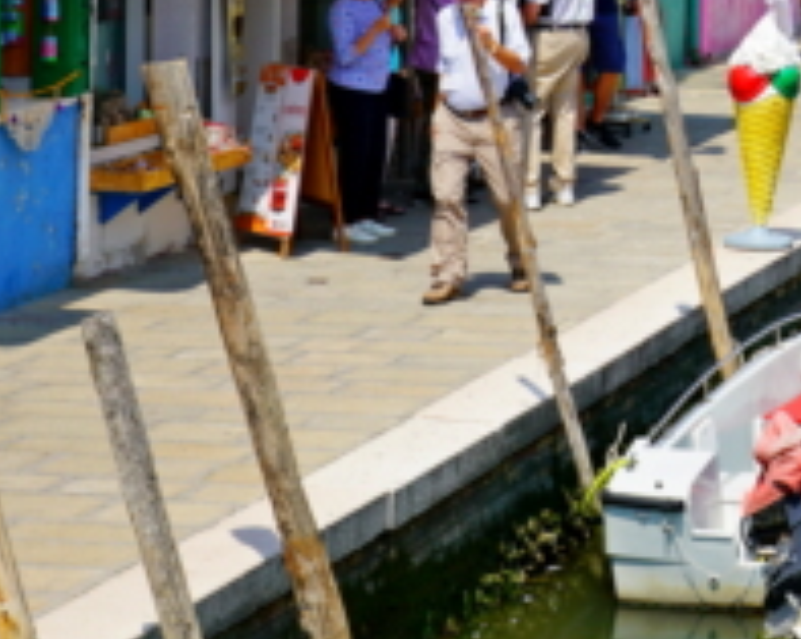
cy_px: -354
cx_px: 1204
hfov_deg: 10.8
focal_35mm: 172
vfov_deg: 8.7
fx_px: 4071
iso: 100
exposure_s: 1/160
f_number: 10
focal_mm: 45
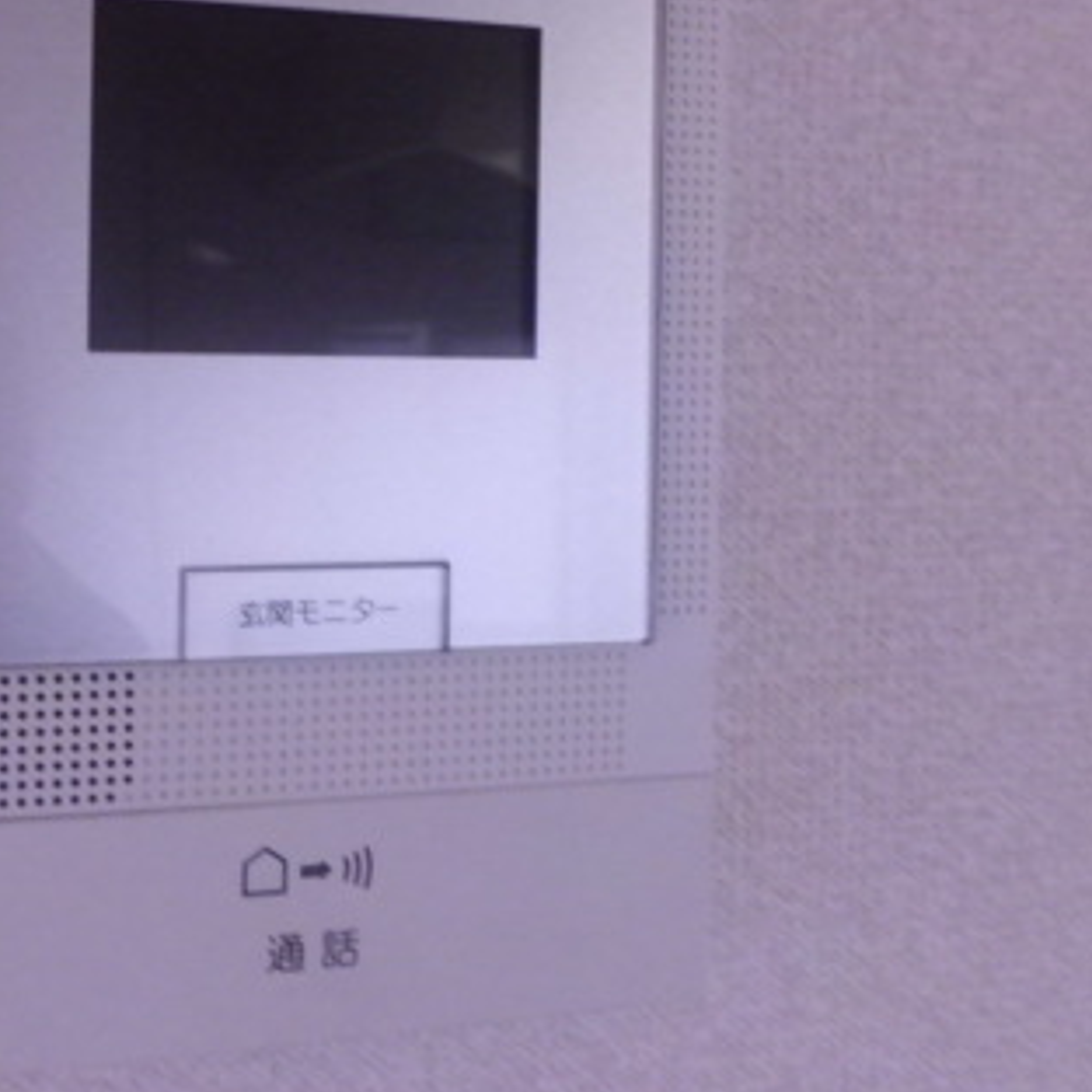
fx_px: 1677
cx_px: 276
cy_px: 405
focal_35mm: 47
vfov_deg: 35.8
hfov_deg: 35.3
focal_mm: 4.7
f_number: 2.8
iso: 200
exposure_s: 1/60
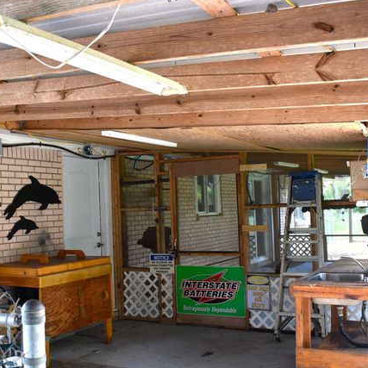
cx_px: 147
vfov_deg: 37.8
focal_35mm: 45
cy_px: 183
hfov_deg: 37.7
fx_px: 537
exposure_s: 1/100
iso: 400
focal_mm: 23
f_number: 5
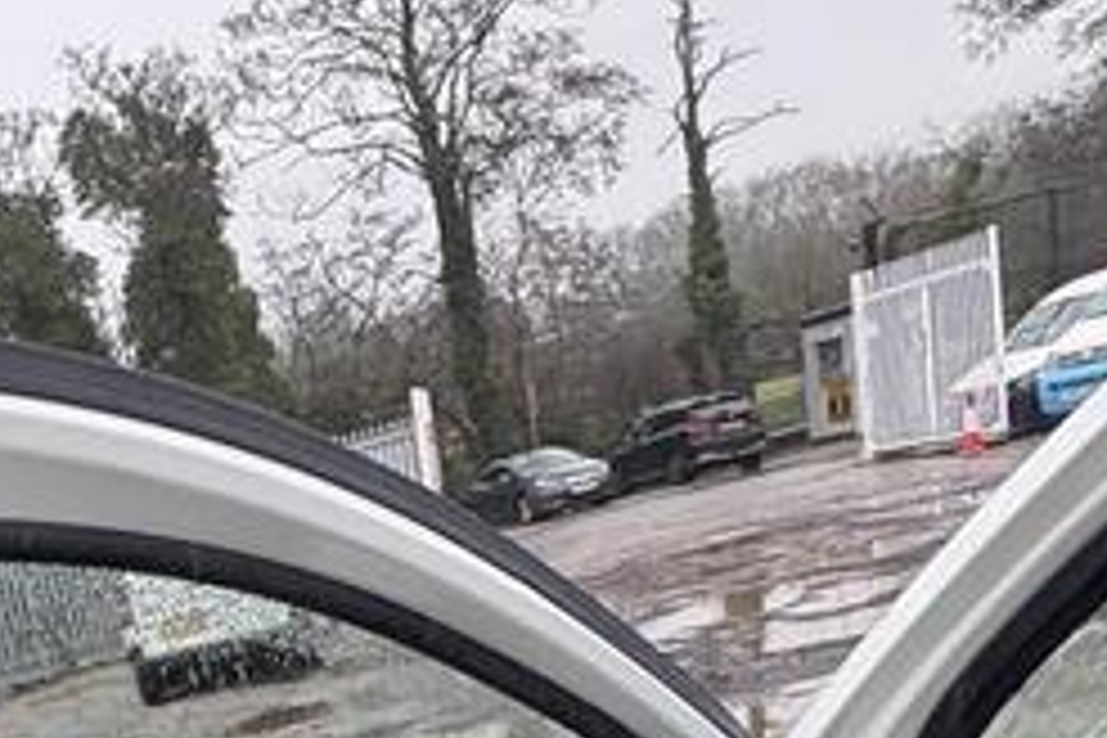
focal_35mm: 53
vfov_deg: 21.5
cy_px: 1098
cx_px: 81
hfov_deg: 35.0
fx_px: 1630
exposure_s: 1/99
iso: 100
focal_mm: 2.22
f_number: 2.2
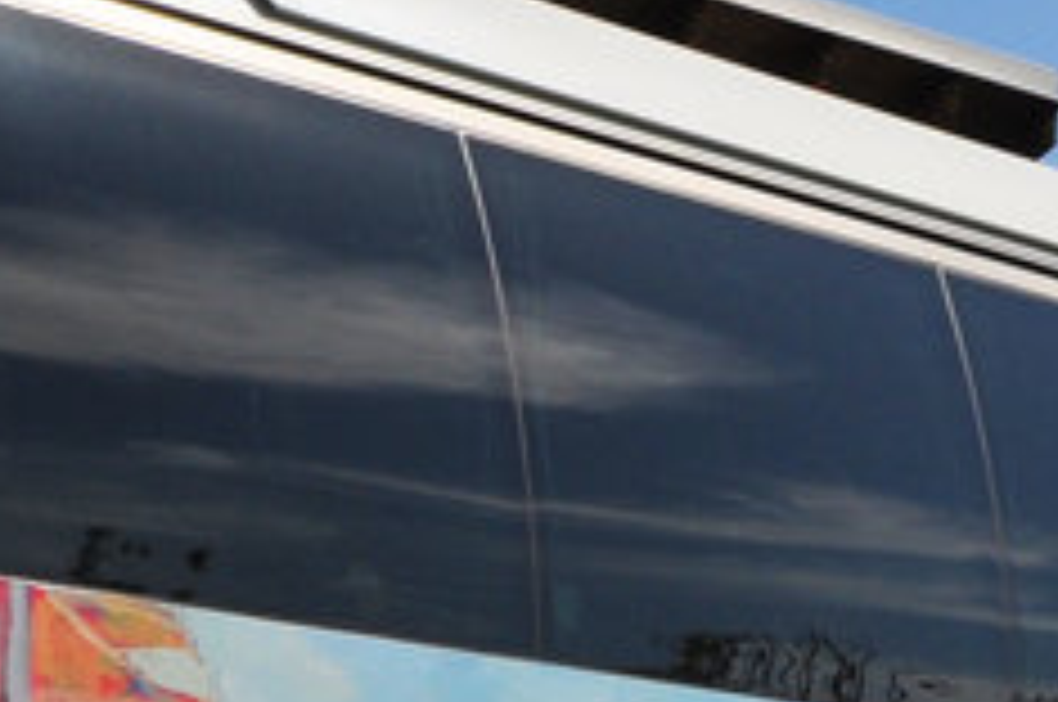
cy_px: 704
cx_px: 234
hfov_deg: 10.7
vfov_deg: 7.1
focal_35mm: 192
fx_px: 5622
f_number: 11
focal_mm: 25
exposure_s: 1/500
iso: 200
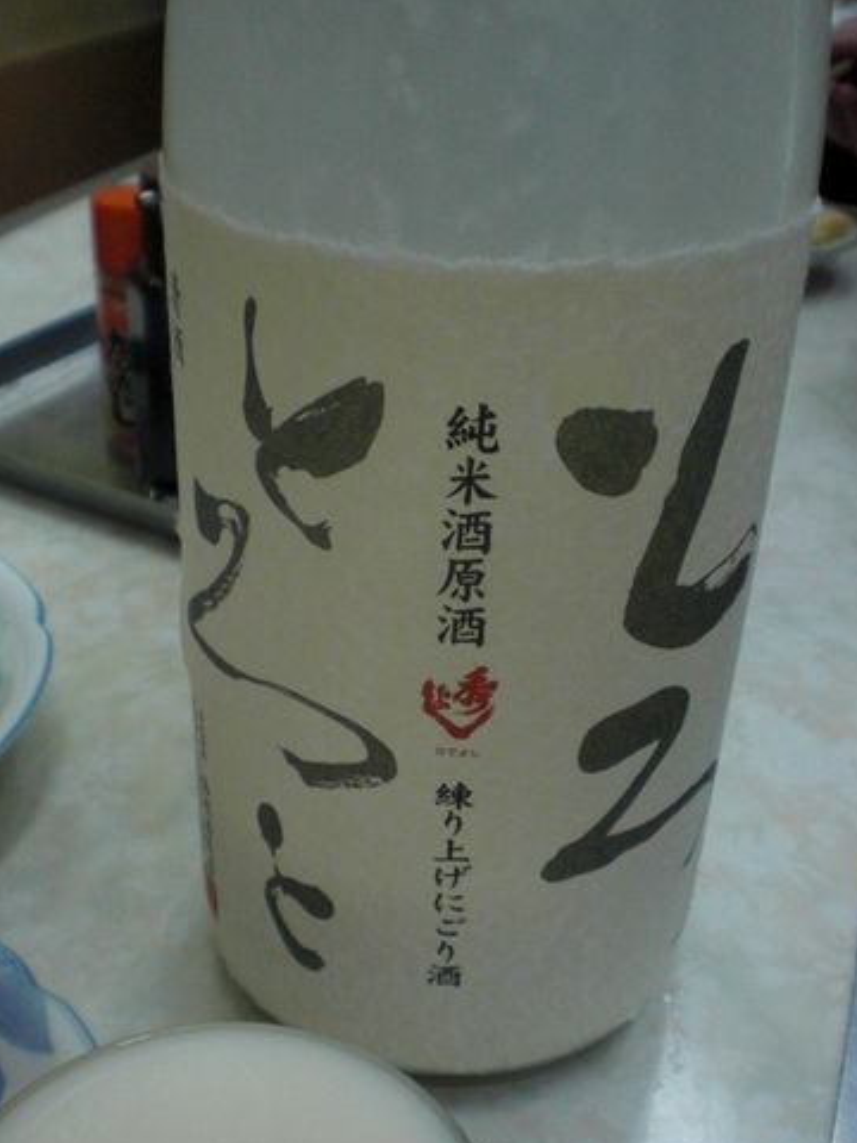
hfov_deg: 35.1
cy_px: 593
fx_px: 1353
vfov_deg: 45.8
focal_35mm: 41
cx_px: 421
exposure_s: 1/100
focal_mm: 6.3
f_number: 3.1
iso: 400
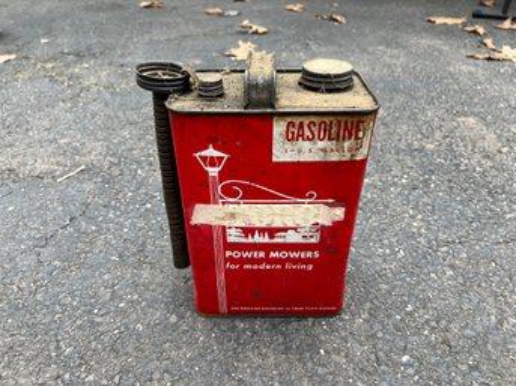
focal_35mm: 26
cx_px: 258
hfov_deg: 67.3
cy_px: 193
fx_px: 387
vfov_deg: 53.0
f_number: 1.5
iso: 80
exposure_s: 1/121
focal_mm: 5.7
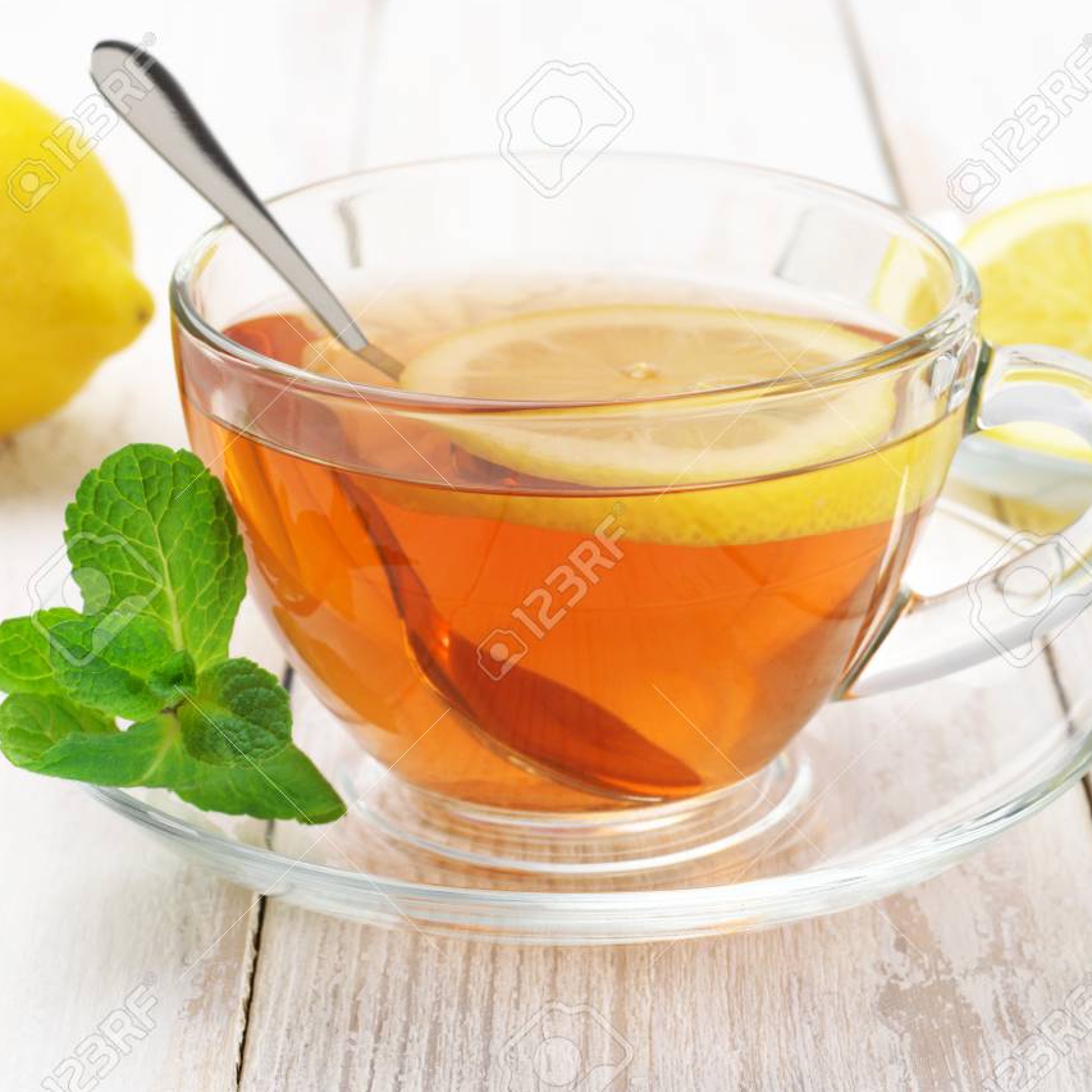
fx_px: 3462
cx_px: 790
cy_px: 545
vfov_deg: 17.9
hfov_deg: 17.8
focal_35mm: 97
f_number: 11
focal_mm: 50
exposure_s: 1/13
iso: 100
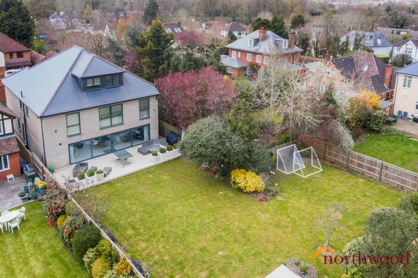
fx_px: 325
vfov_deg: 46.4
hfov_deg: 65.5
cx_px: 209
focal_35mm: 28
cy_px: 139
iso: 800
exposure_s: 1/160
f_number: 11
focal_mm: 10.26
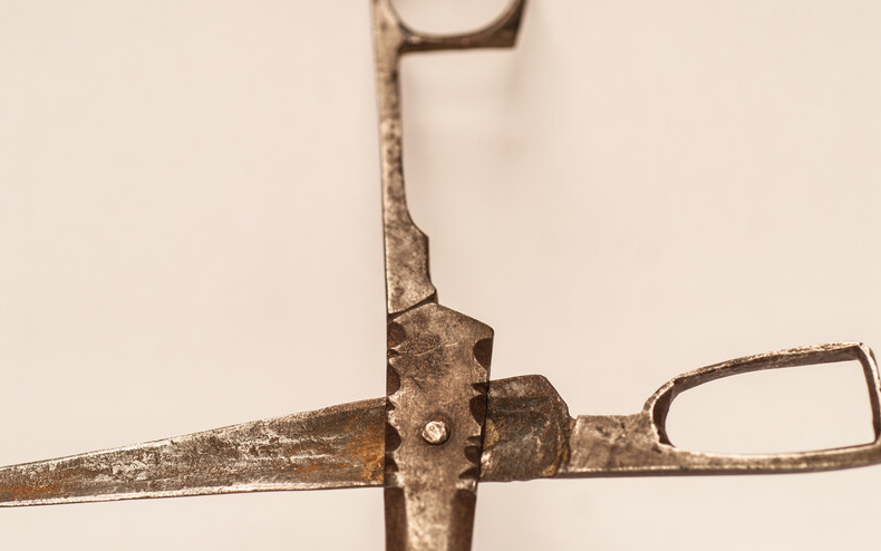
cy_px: 255
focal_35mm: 93
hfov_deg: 22.3
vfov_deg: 14.1
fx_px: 2233
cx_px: 443
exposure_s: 1/50
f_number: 4
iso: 100
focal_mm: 60
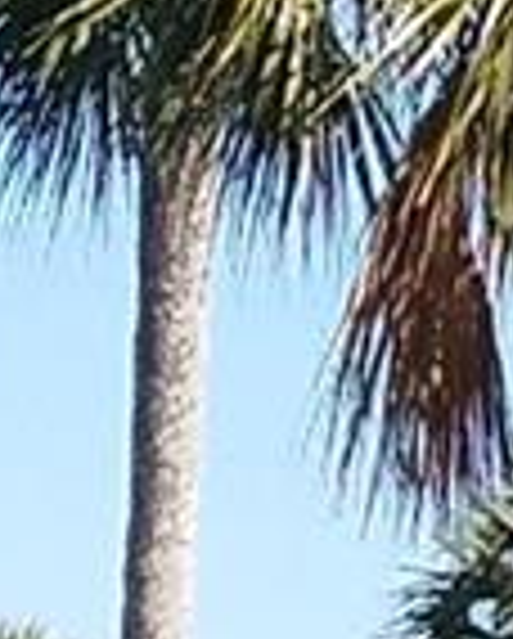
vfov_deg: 13.9
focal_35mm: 137
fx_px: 2594
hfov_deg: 11.2
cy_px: 612
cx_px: 450
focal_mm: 4.2
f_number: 1.7
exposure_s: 1/1216
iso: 40
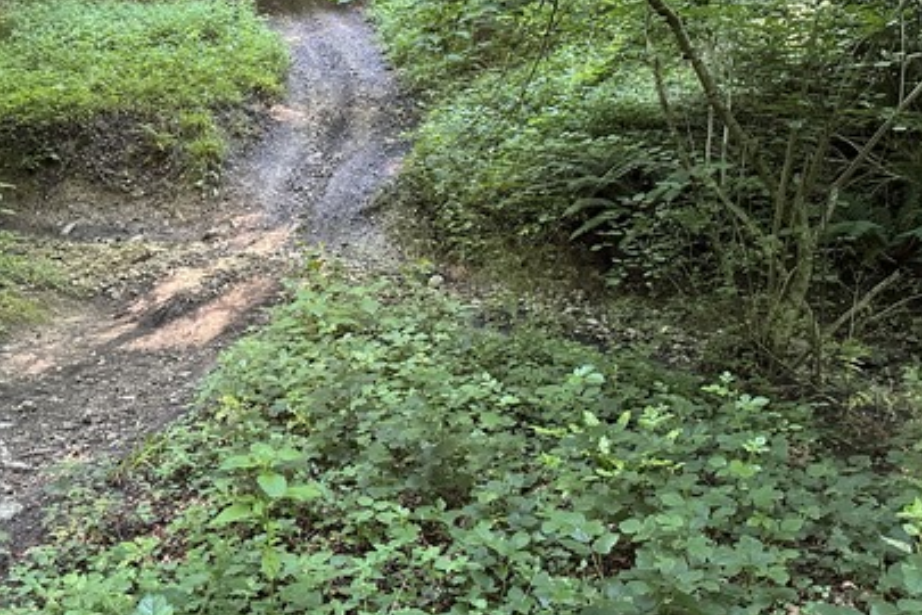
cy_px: 216
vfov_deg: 35.7
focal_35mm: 37
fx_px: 948
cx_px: 280
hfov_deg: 50.6
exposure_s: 1/60
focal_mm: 6.86
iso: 800
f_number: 1.78
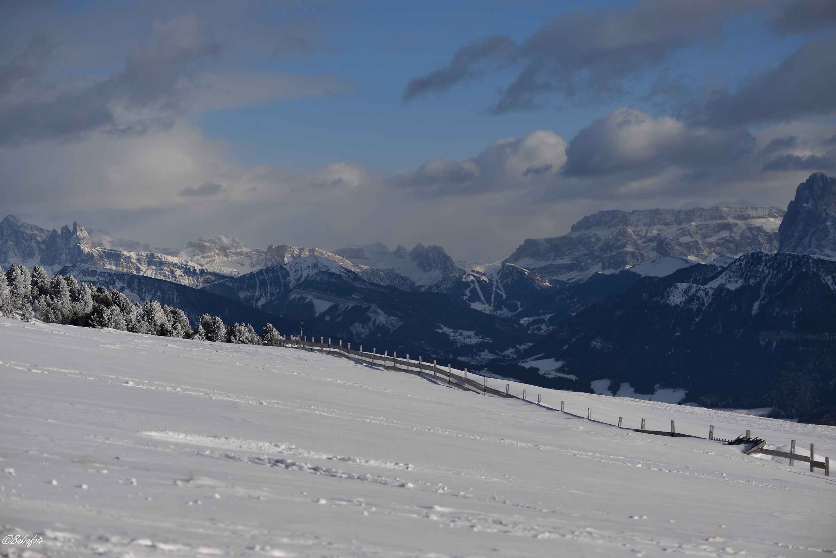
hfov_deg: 25.4
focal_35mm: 80
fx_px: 1858
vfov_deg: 17.1
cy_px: 279
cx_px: 418
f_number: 5.6
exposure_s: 1/2500
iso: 100
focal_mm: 80
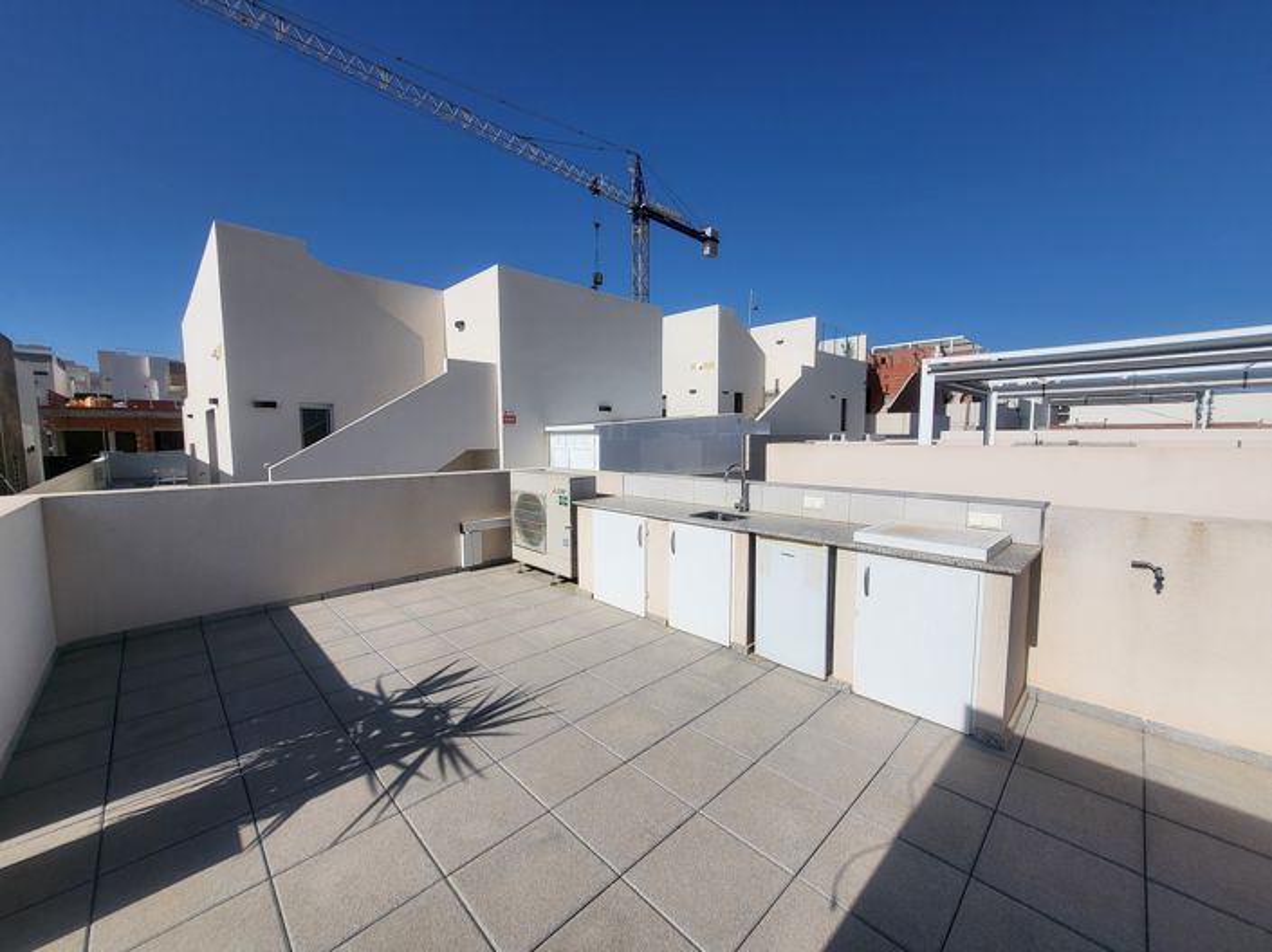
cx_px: 636
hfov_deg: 106.2
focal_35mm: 13
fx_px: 477
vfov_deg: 89.9
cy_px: 476
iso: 32
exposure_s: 1/2604
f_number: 2.2
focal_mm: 1.74
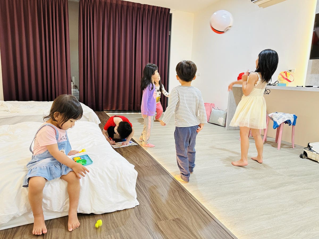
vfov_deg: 56.8
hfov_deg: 71.6
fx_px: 221
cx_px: 160
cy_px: 120
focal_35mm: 24
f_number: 1.78
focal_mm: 6.86
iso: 200
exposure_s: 1/60
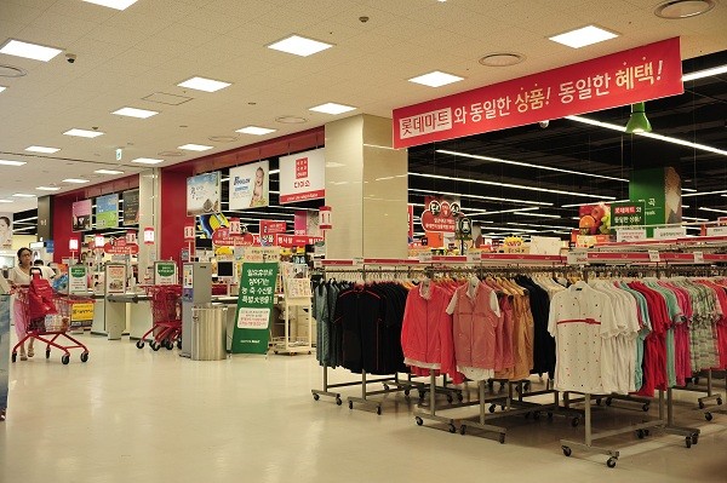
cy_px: 242
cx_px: 364
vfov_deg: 36.8
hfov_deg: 53.2
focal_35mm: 36
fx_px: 726
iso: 1250
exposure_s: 1/250
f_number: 4
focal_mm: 36
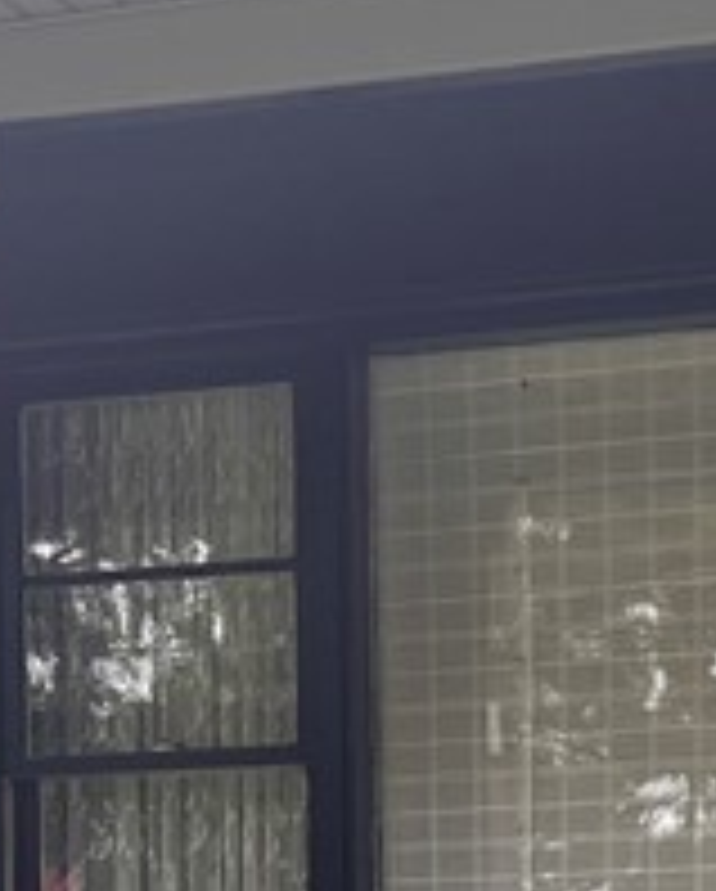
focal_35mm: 131
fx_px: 3462
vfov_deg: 13.9
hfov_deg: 11.8
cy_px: 1269
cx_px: 369
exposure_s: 1/395
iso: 50
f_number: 1.5
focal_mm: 5.7
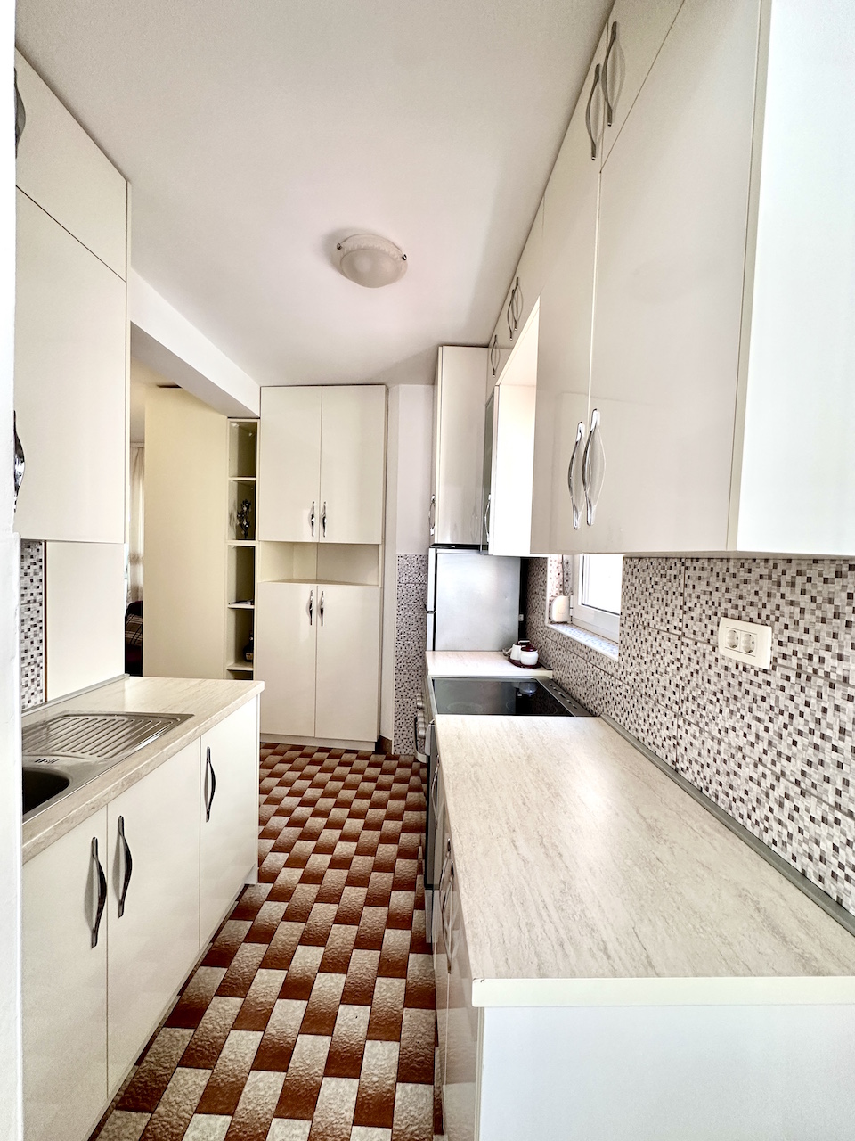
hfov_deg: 85.7
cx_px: 428
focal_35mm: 14
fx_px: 461
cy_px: 570
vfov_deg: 102.1
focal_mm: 2.22
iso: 160
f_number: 2.2
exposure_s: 1/99
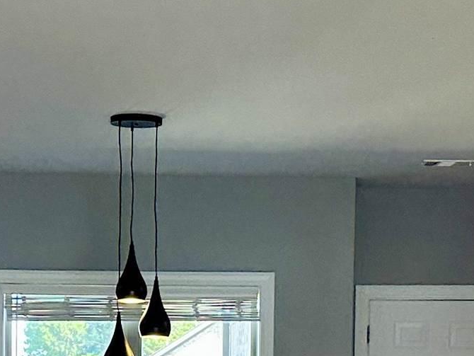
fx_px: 1507
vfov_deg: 12.9
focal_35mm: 110
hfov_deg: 17.8
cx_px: 155
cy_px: 505
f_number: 1.78
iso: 200
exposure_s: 1/120
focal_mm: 6.86
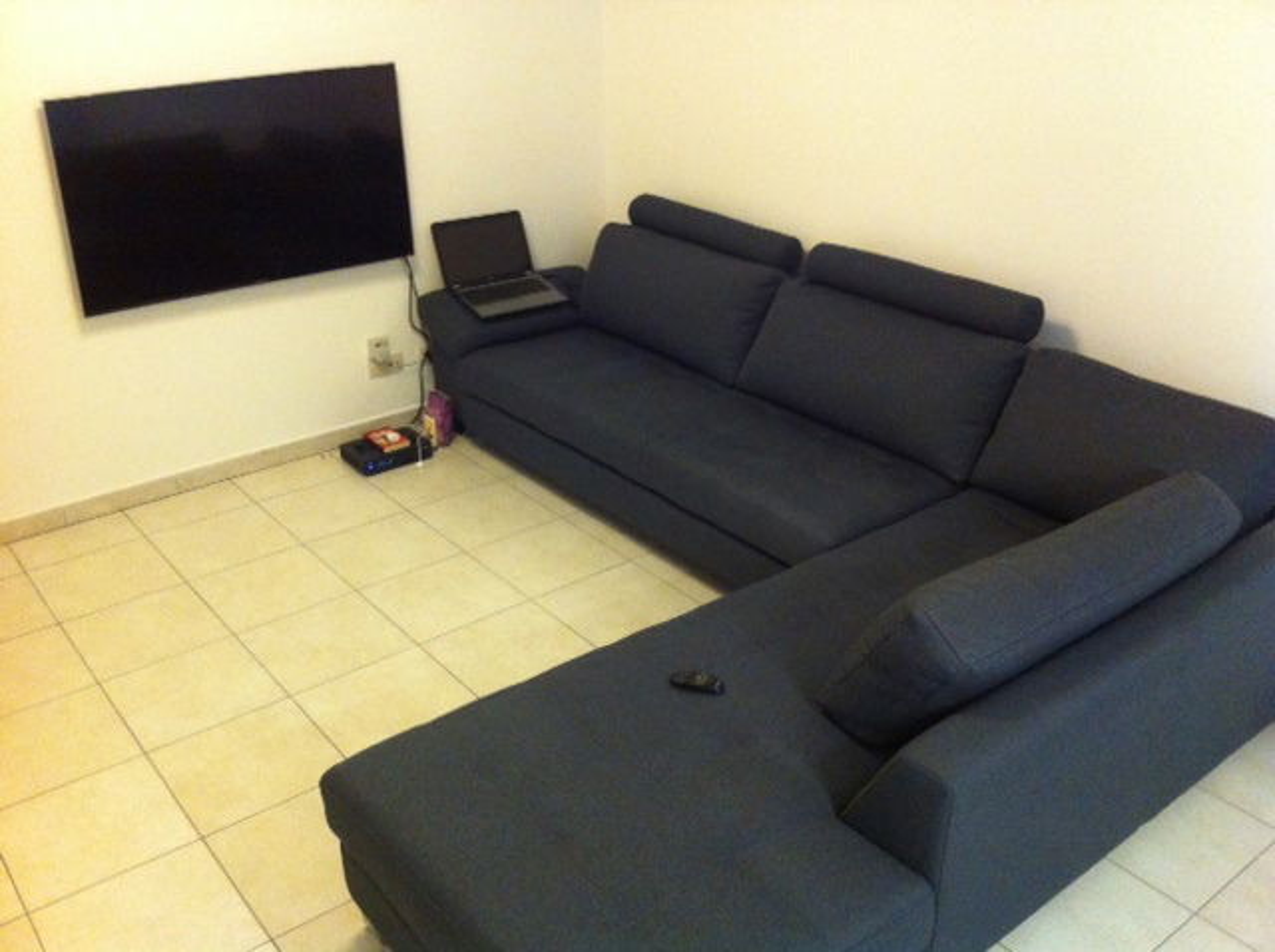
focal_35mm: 35
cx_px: 638
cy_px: 476
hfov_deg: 52.7
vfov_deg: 40.6
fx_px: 1287
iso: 500
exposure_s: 1/15
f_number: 2.8
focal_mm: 3.85
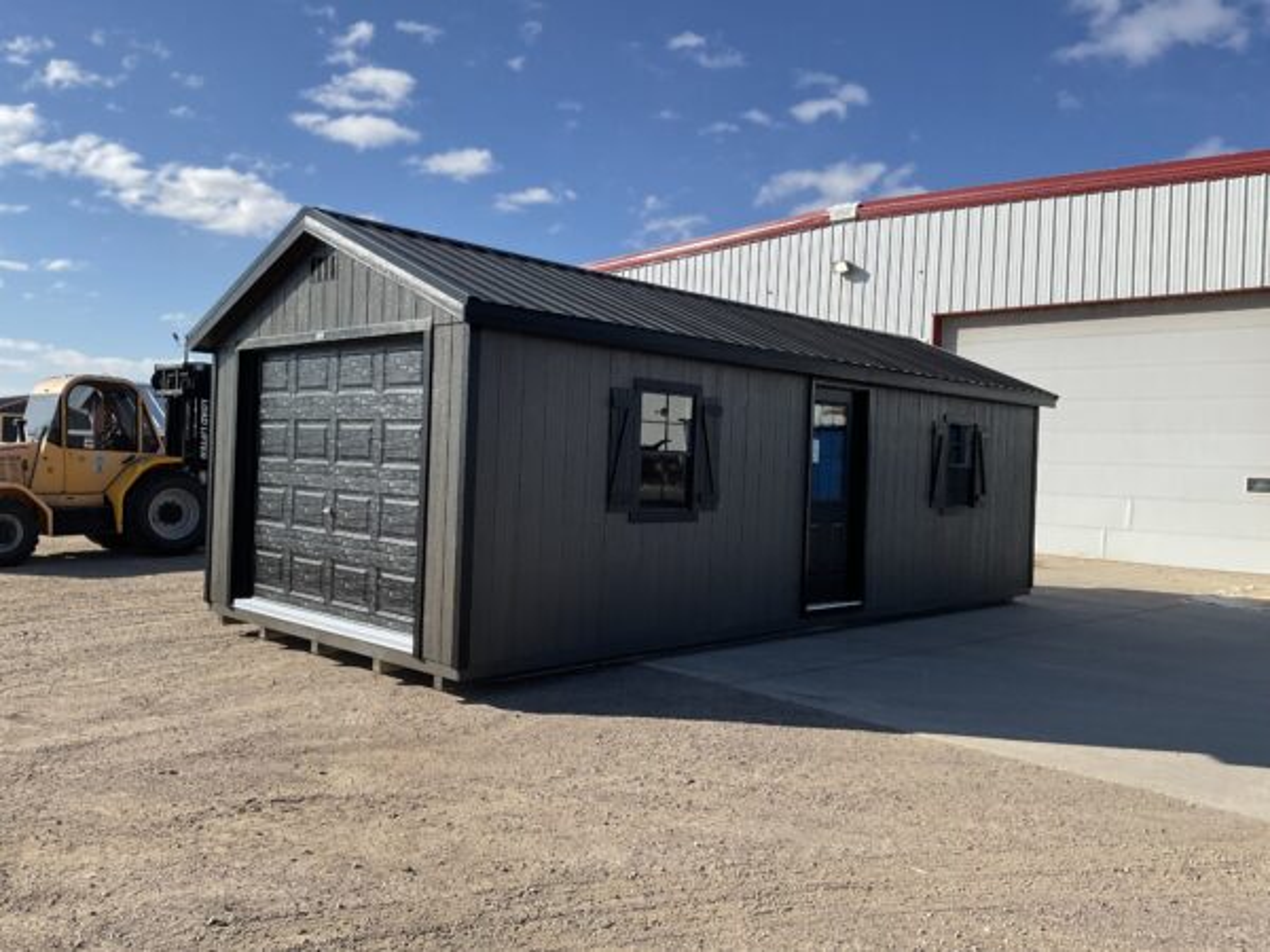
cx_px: 635
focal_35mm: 29
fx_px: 1064
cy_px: 476
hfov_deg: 61.7
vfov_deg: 48.2
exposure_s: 1/2058
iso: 16
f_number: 1.8
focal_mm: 3
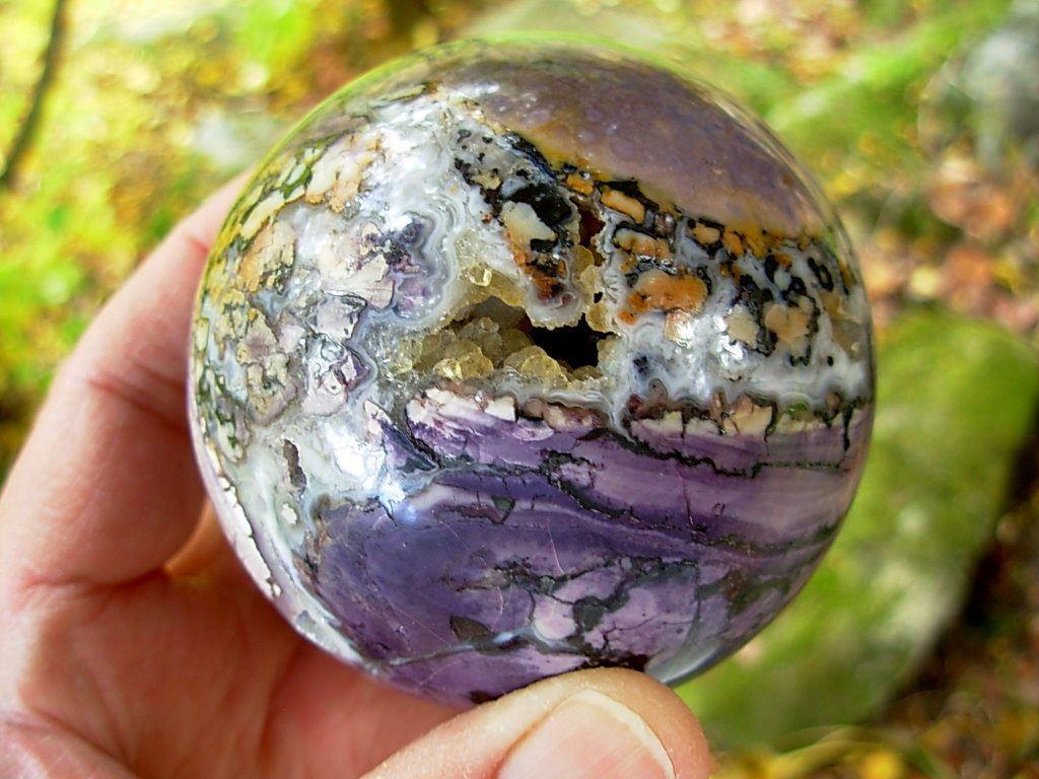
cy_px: 390
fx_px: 1141
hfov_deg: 49.0
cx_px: 520
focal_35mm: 38
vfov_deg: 37.7
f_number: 2.9
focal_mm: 6.3
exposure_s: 1/25.4
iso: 50
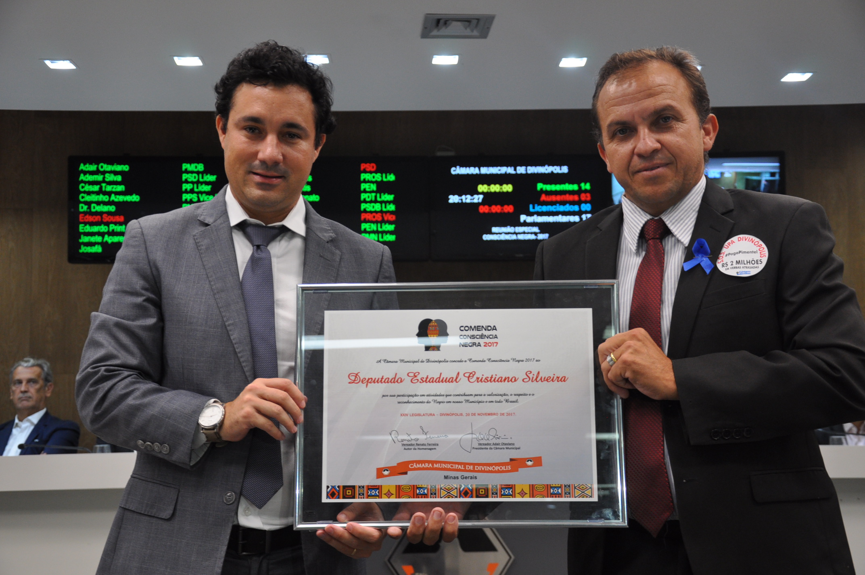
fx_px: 1260
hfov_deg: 37.9
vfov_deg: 25.7
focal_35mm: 52
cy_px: 288
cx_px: 432
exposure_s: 1/60
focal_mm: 35
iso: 640
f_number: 4.5
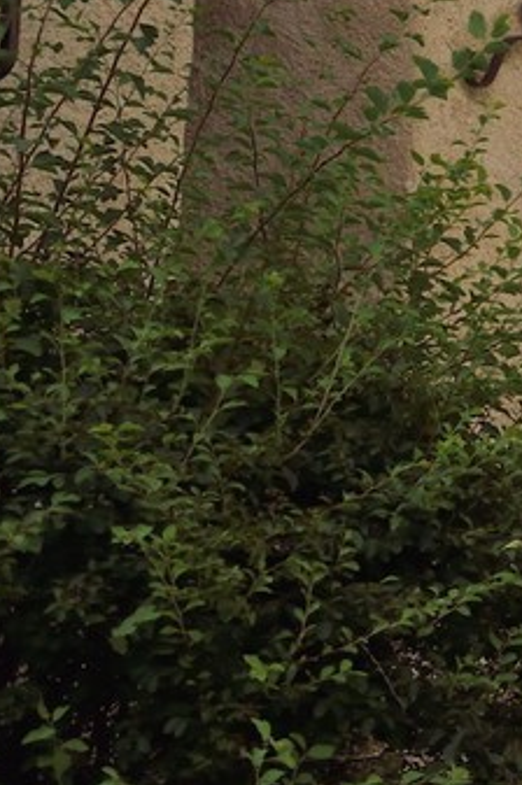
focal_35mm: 114
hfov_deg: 9.4
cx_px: 1573
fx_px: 2484
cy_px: 89
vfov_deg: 17.7
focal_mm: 24
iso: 200
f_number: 11
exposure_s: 1/250
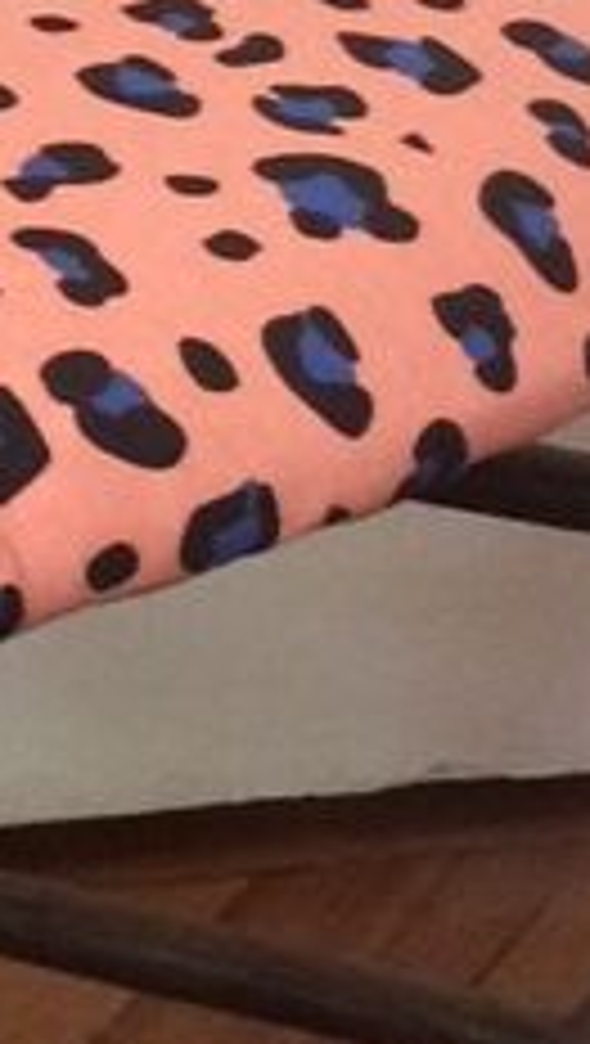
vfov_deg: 12.3
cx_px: -293
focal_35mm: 174
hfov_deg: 6.9
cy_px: 140
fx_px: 4825
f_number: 2.2
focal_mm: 4.15
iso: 320
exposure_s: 1/17
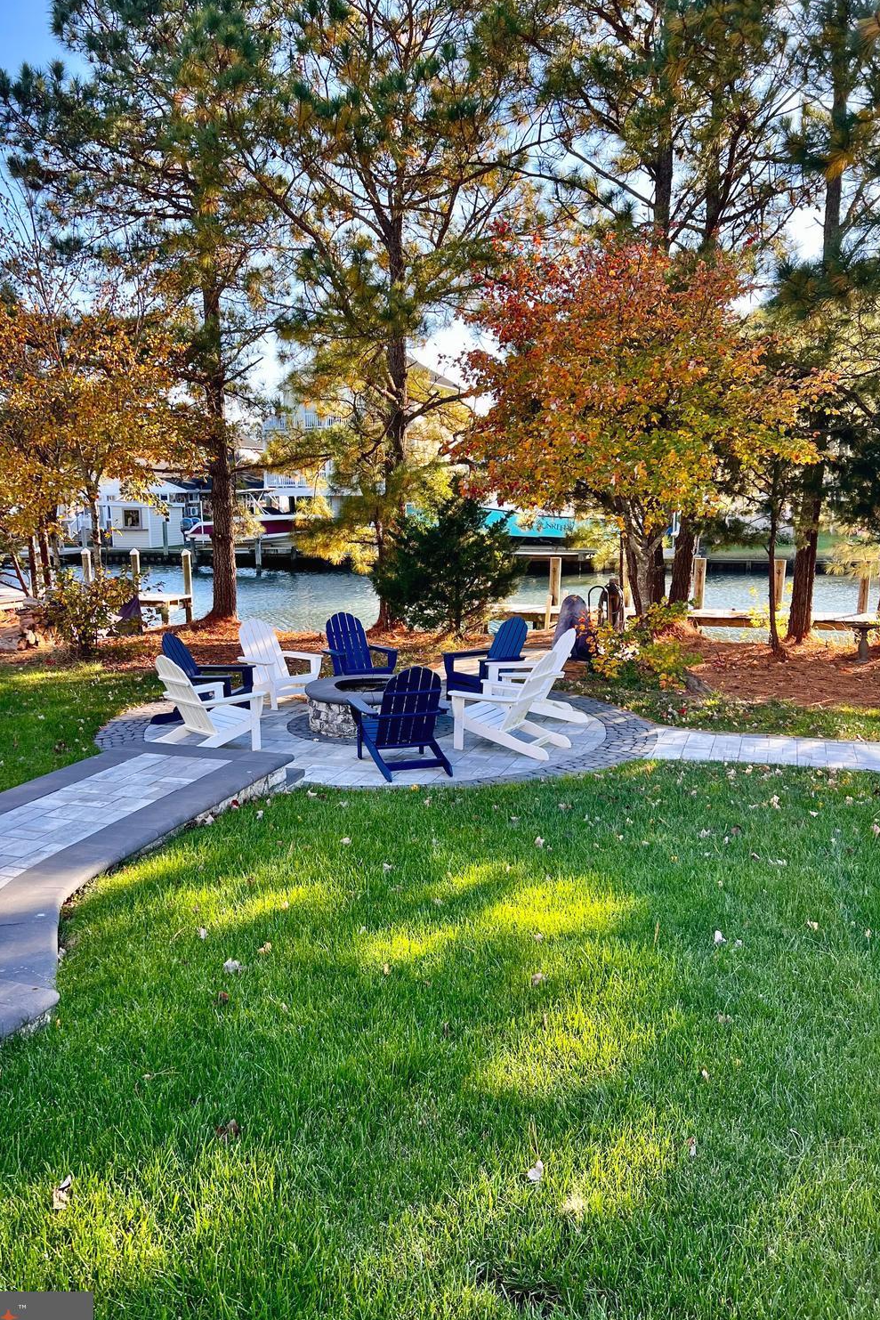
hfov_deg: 46.3
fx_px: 1026
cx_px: 383
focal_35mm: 28
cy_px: 681
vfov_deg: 65.5
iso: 50
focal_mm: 5.7
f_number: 1.5
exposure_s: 1/499
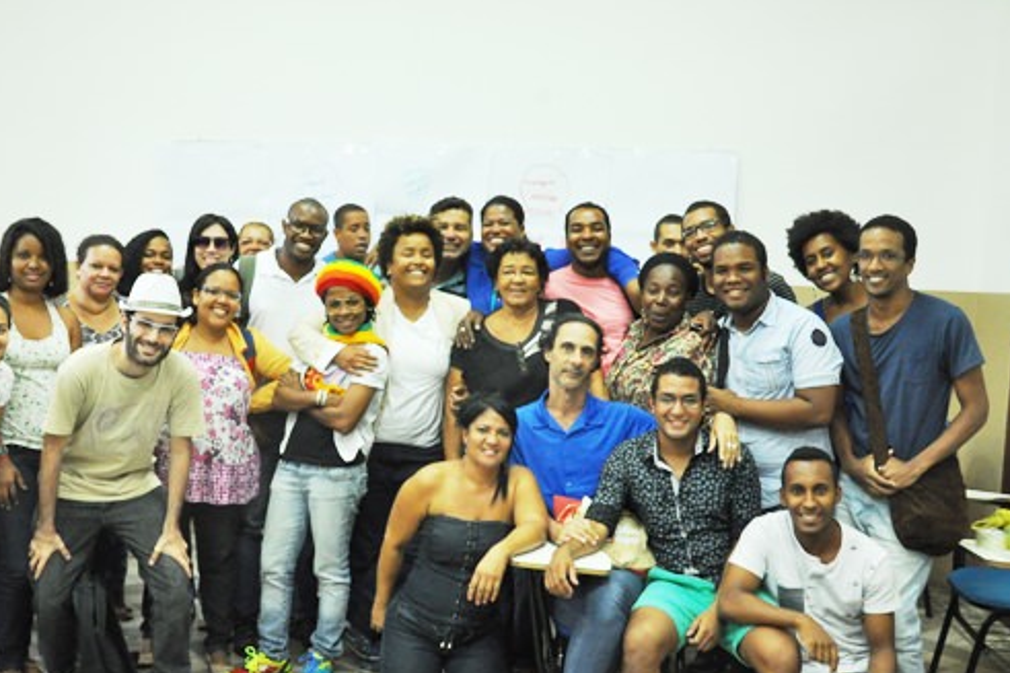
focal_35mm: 39
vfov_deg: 34.5
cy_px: 373
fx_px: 1083
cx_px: 411
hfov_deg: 49.7
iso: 1600
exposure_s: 1/25
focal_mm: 21
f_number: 10
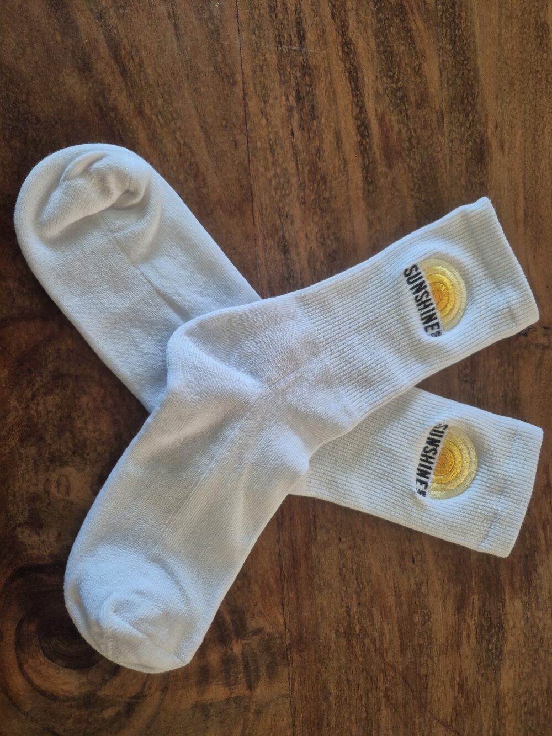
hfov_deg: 58.9
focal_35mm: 23
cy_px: 368
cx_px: 276
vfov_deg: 73.9
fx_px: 489
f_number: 1.8
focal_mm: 5.4
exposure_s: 1/100
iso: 500
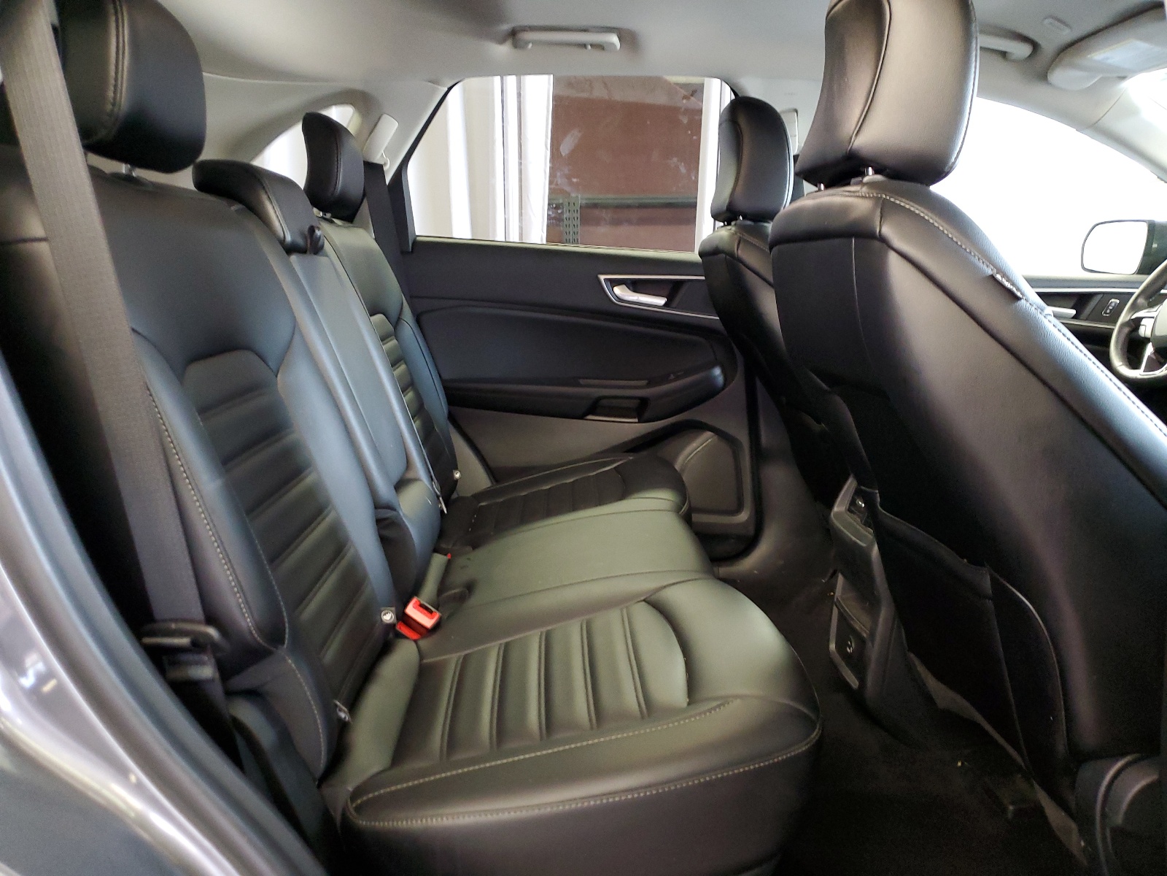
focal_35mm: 26
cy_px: 438
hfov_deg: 67.3
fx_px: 877
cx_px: 584
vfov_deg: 53.1
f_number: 1.5
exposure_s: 1/20
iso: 289
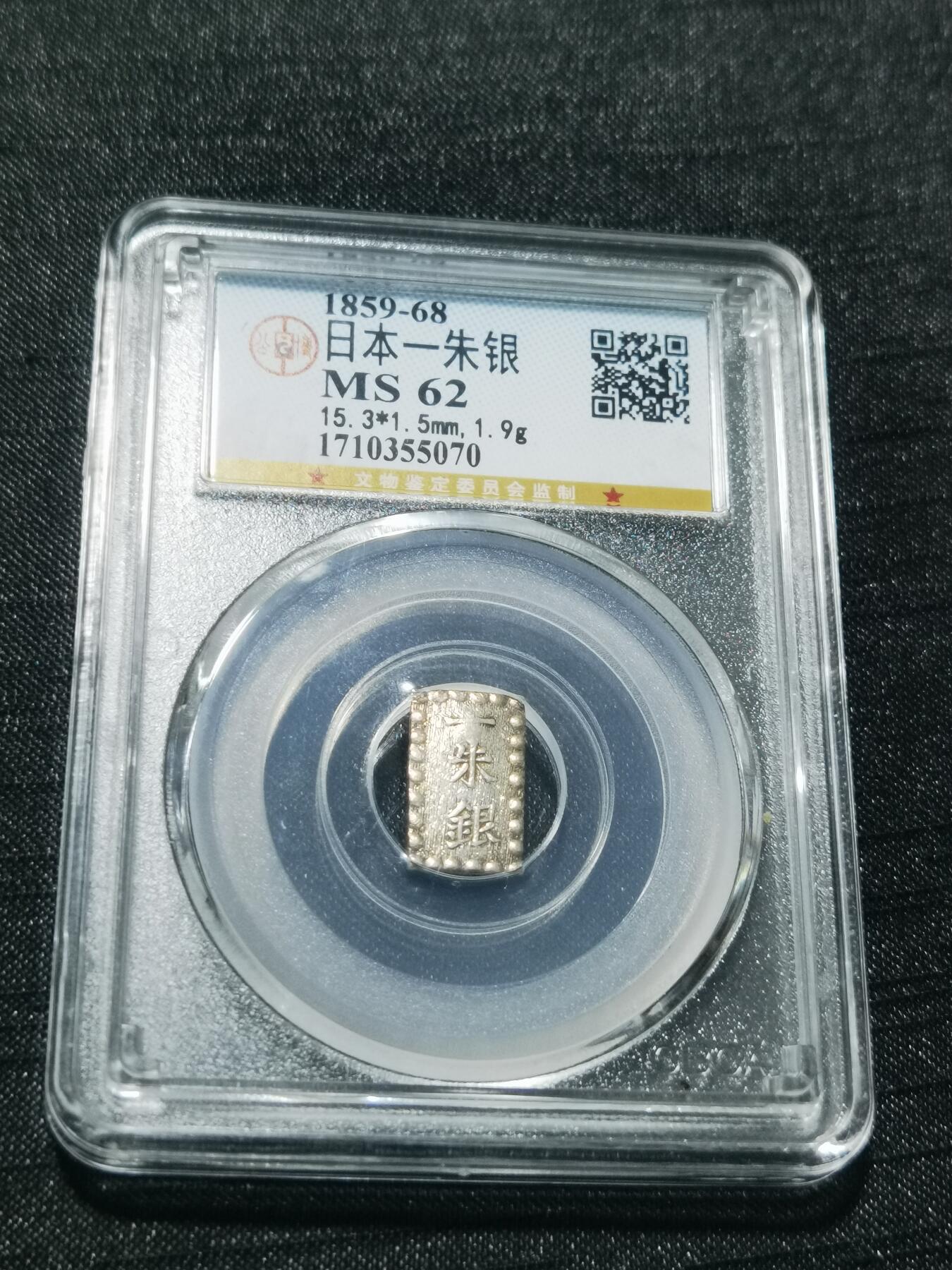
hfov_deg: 25.2
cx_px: 476
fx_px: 2127
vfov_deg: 33.2
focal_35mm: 58
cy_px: 635
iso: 125
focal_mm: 6.67
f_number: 1.9
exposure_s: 1/100
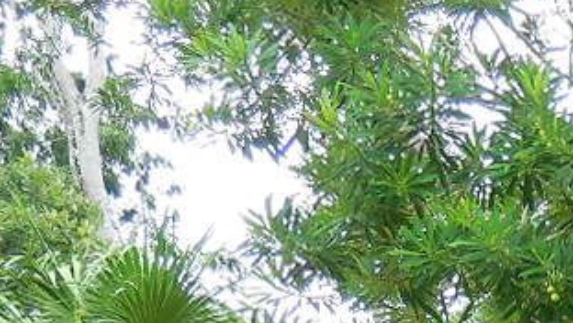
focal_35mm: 296
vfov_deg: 4.0
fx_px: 4500
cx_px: 1010
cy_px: 883
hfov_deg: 7.1
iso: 125
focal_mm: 9.4
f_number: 4
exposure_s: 1/200
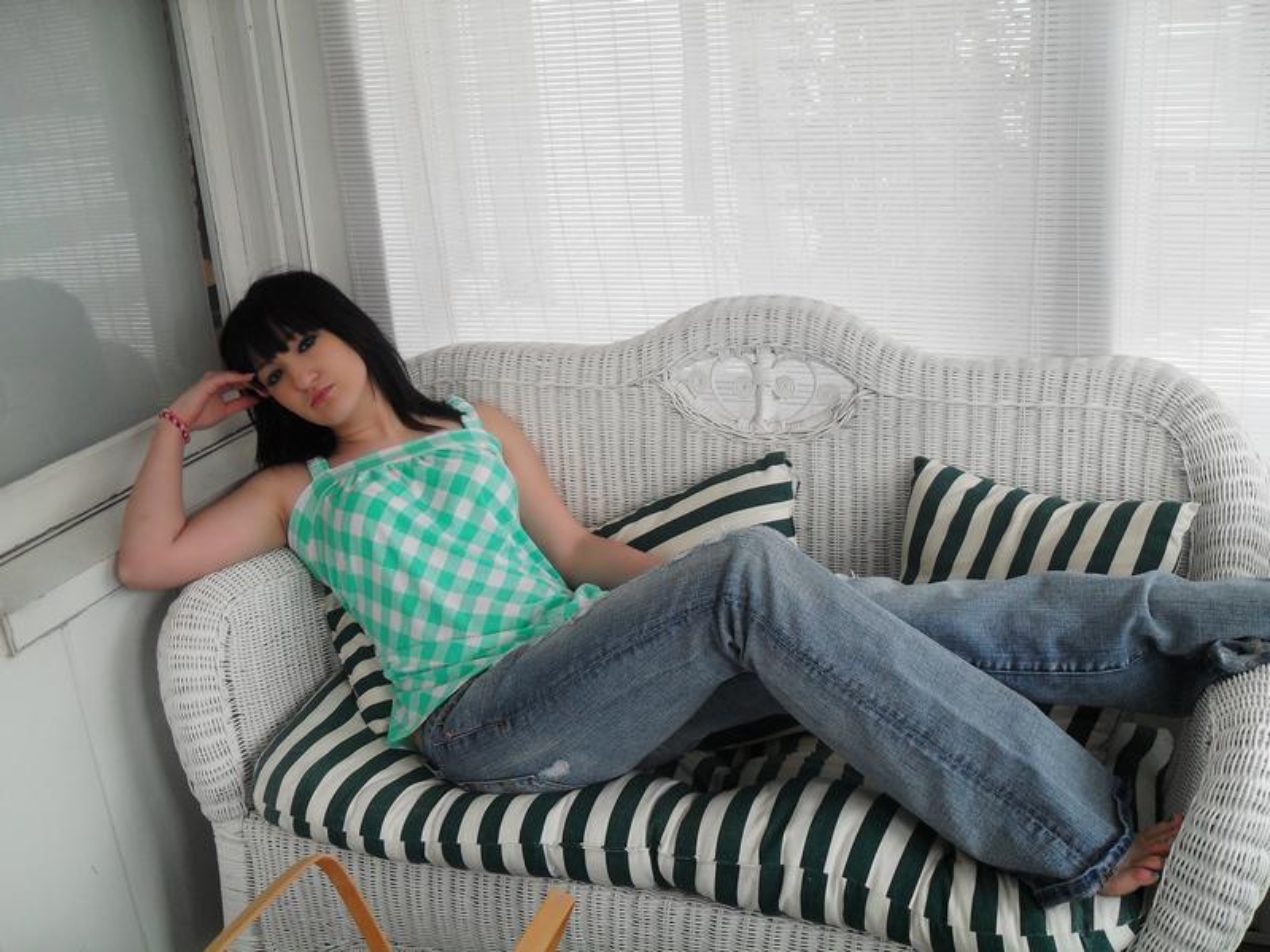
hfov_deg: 52.6
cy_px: 476
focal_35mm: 35
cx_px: 635
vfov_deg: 40.7
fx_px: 1284
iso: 100
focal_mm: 6.2
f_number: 2.8
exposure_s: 1/180
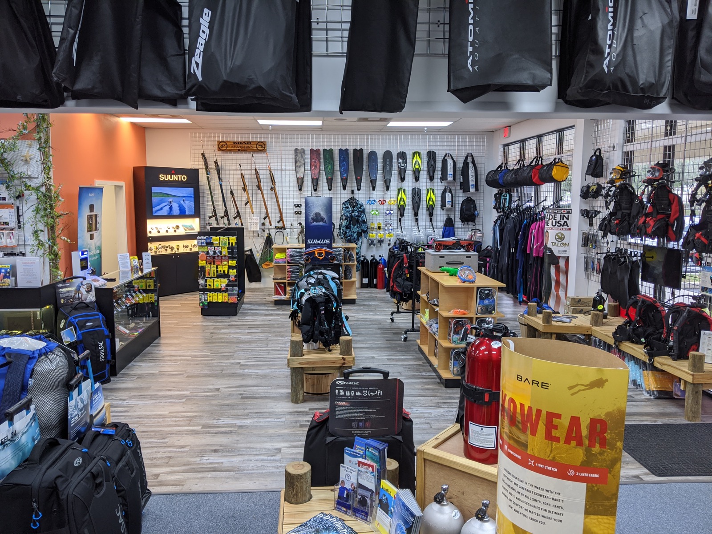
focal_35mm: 27
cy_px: 267
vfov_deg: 51.4
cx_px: 356
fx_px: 555
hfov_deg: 65.3
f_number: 1.8
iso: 58
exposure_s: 1/40
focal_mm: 4.44
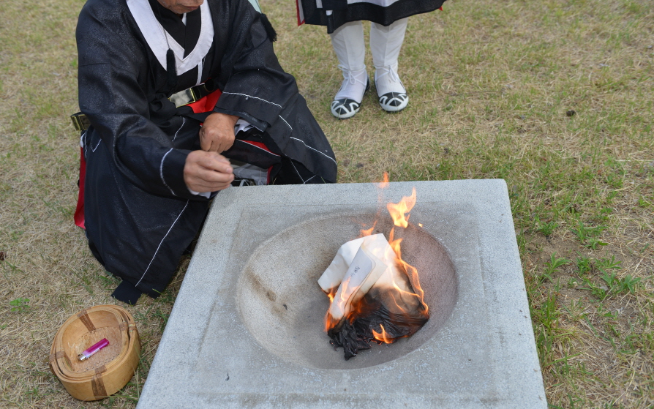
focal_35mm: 39
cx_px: 328
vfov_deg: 32.8
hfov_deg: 50.4
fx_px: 695
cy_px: 217
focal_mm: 38
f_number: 4.5
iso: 200
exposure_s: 1/250
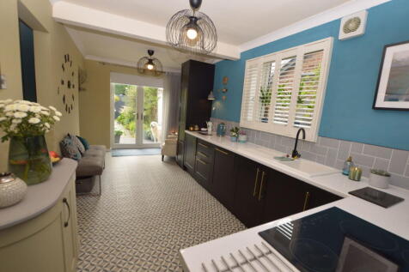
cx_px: 204
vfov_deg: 77.3
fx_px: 170
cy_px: 136
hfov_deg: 100.4
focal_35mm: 15
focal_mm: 10
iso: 280
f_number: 5.6
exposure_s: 1/125
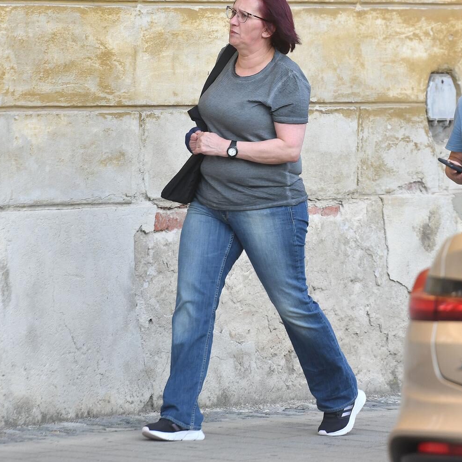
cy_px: 214
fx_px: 4168
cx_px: 228
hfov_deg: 6.3
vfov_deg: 6.3
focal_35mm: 276
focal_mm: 200
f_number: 5
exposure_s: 1/400
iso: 180
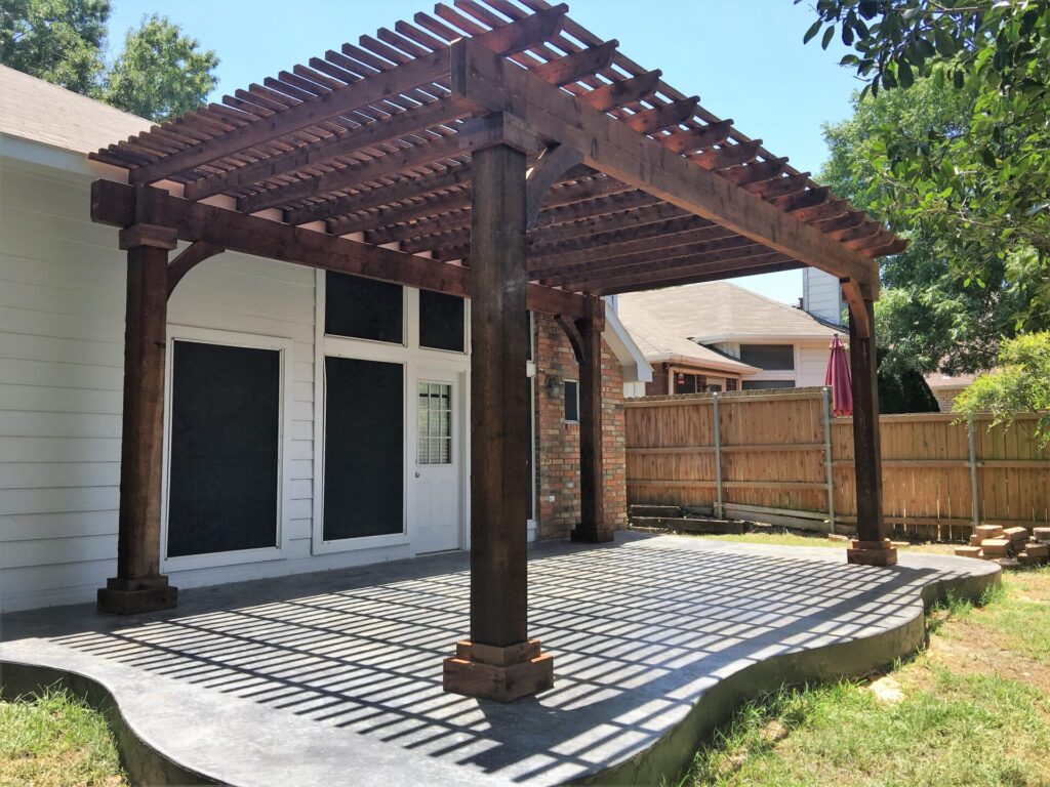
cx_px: 525
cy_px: 394
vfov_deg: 48.2
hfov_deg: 61.7
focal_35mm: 29
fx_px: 880
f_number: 2.2
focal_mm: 4.15
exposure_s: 1/442
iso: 25
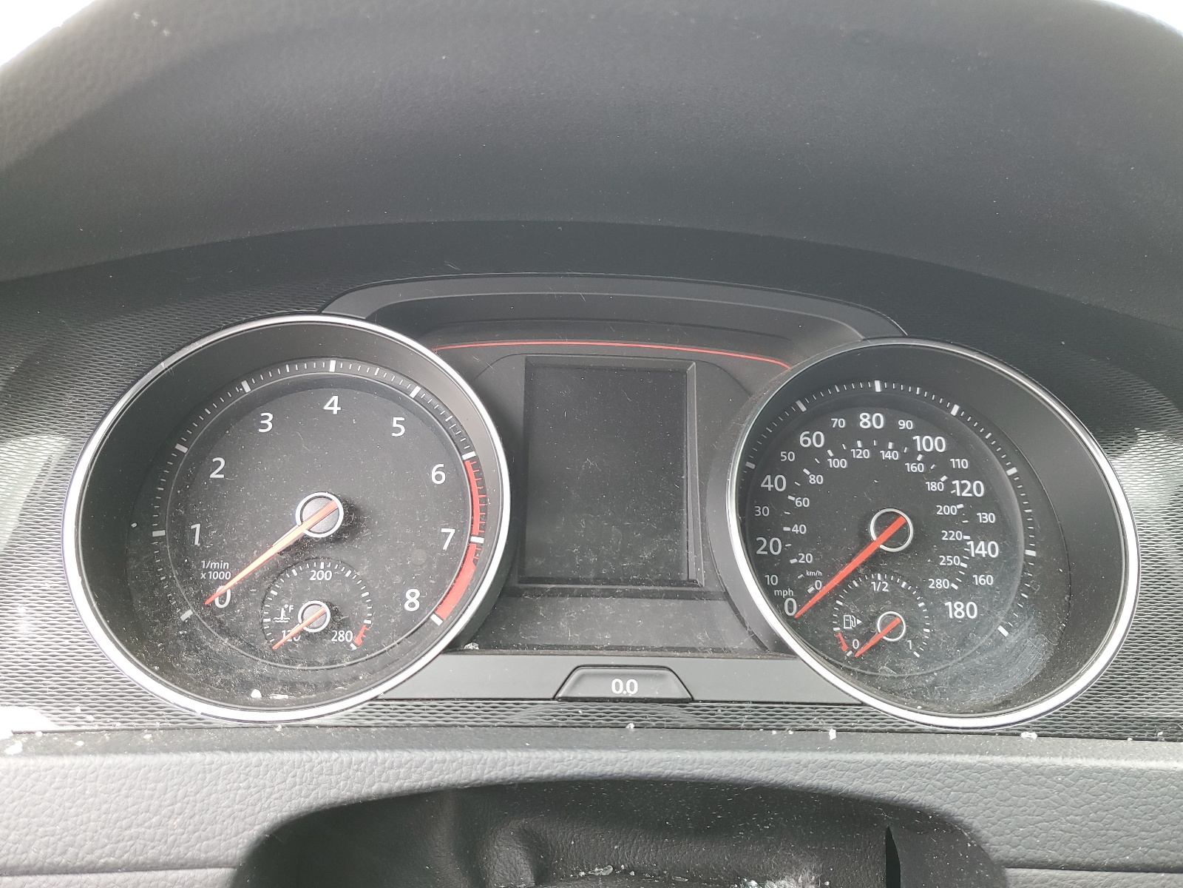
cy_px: 444
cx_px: 592
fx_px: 889
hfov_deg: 67.3
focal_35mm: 26
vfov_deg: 53.1
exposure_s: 1/60.2
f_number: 1.5
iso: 62
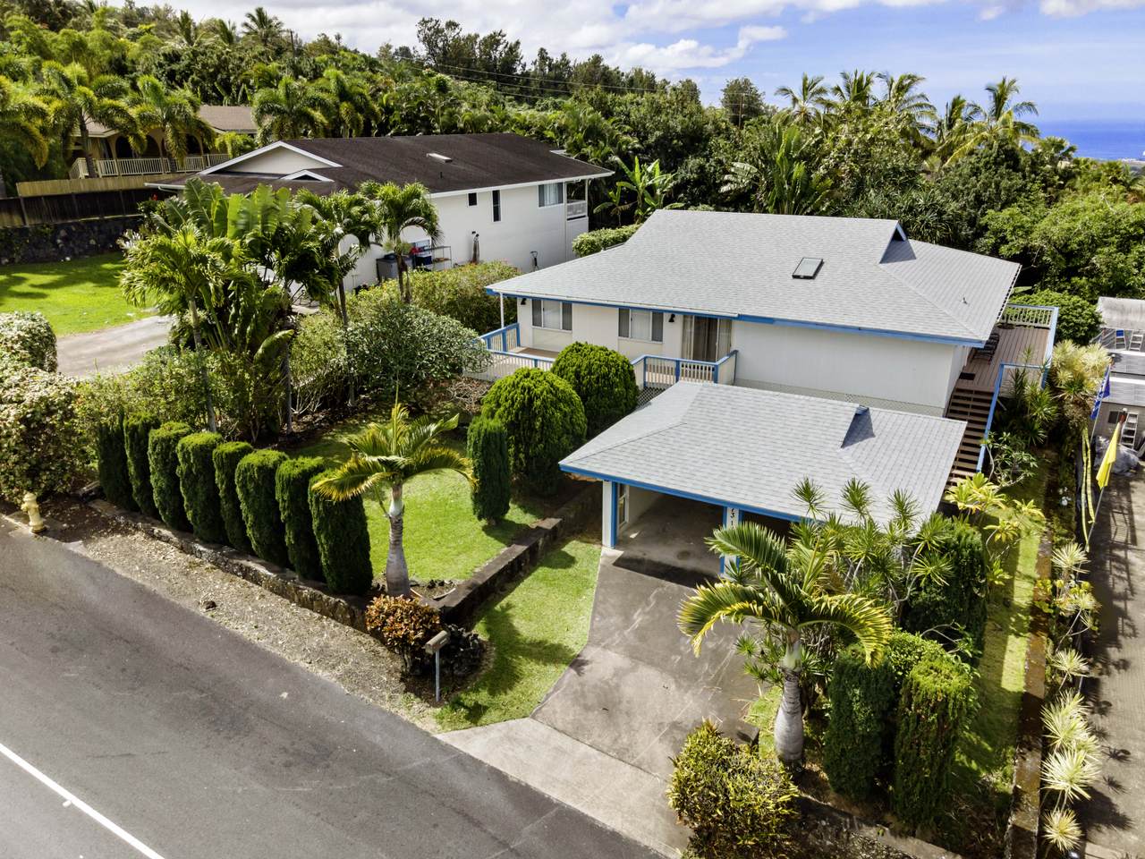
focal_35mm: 24
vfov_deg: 56.8
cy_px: 430
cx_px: 572
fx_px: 794
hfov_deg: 71.6
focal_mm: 4.5
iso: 160
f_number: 2.8
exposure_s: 1/15
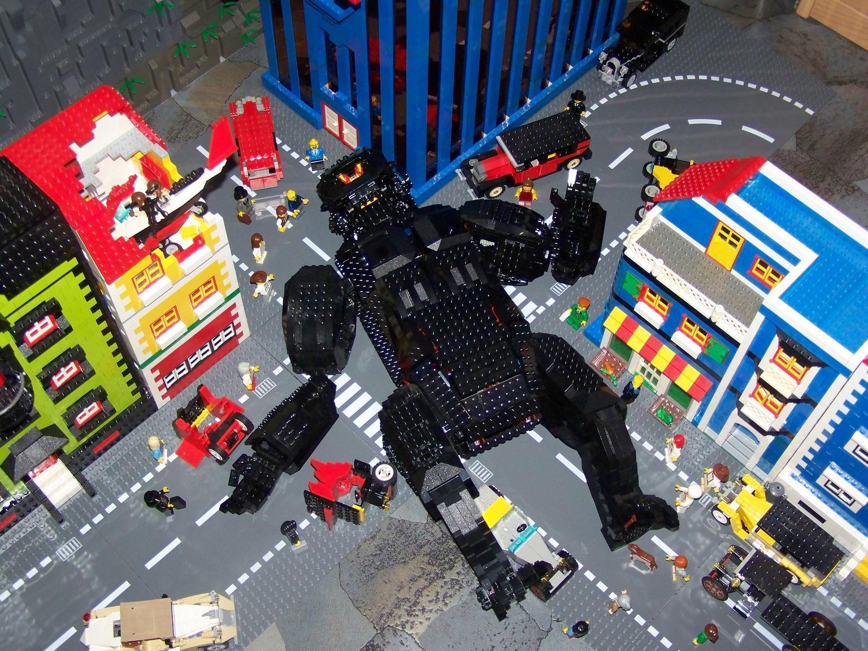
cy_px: 326
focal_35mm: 49
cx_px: 434
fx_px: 1229
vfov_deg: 29.7
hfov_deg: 38.9
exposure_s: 1/30
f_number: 2.8
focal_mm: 8.1
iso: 200
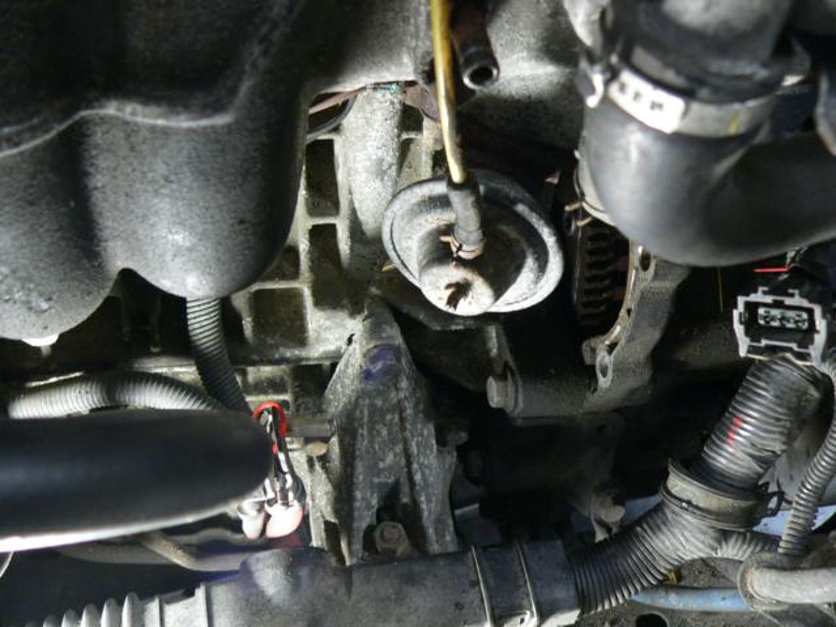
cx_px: 418
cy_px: 314
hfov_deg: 51.4
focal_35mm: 36
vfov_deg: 39.7
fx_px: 869
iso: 200
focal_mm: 6
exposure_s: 1/10
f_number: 2.8
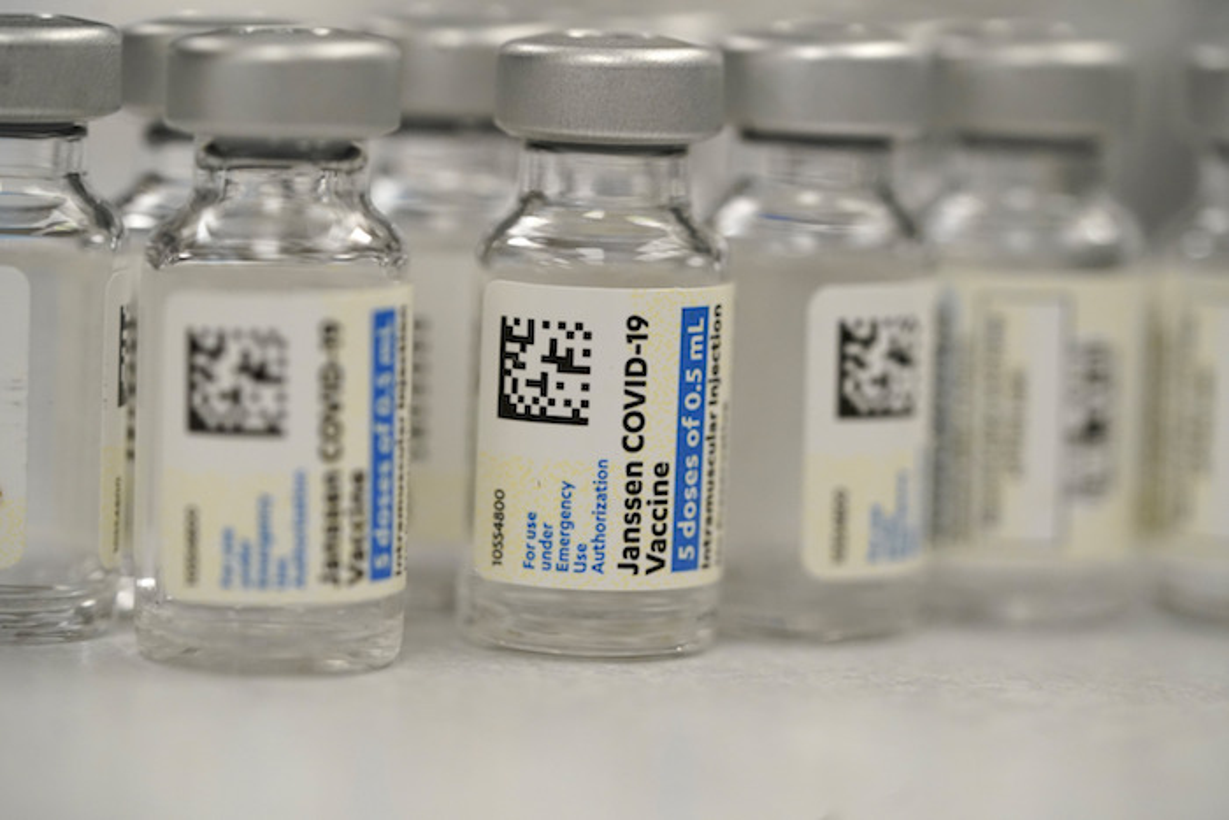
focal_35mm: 90
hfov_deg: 22.6
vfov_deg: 15.2
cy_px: 410
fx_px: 3073
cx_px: 614
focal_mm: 90
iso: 3200
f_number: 4
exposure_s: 1/640
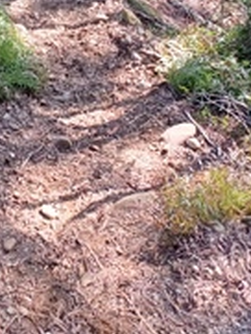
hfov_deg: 16.5
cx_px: -107
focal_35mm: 83
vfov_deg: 19.9
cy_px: -186
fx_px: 801
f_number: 1.8
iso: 100
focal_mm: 4.6
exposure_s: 1/60
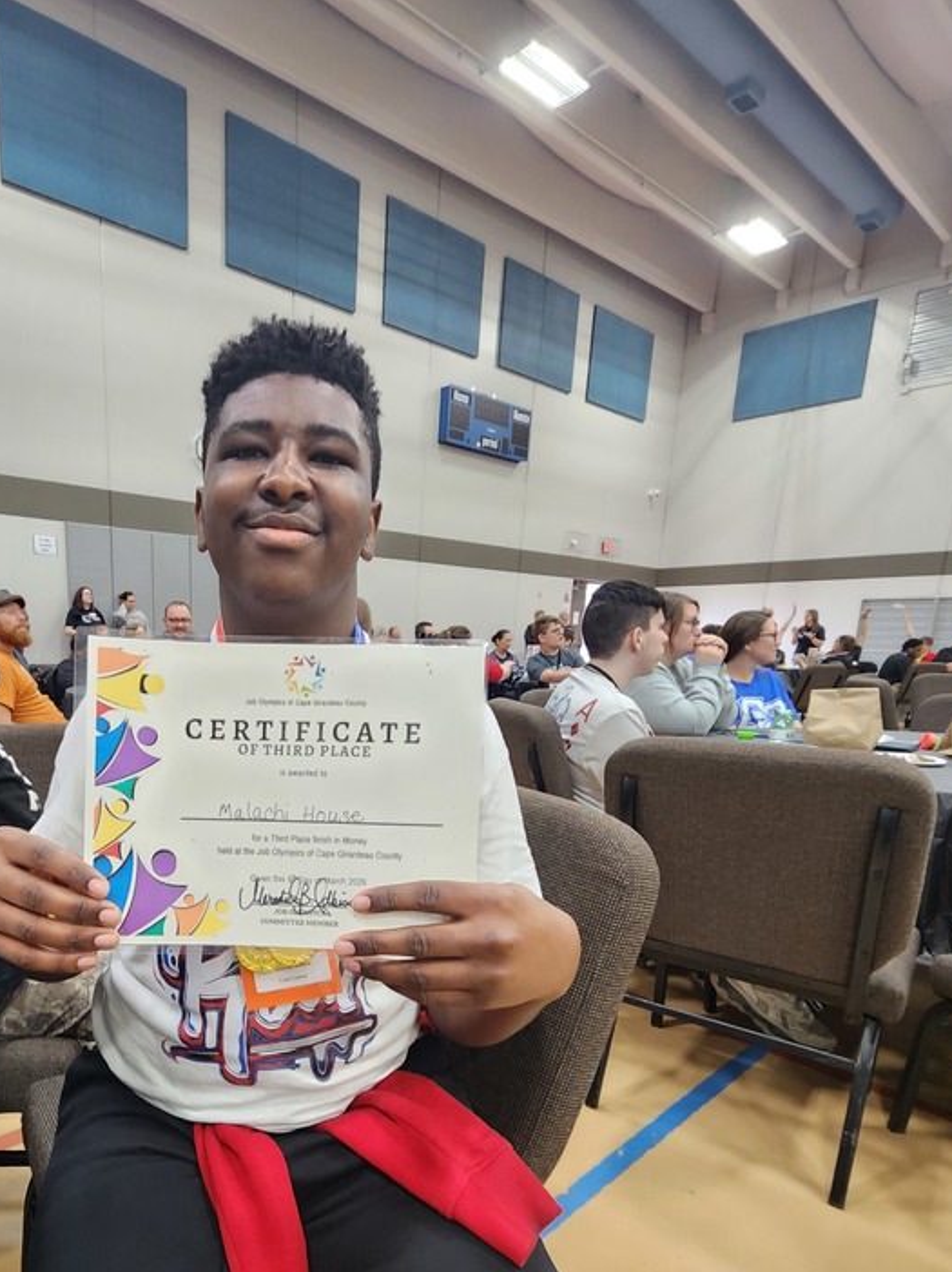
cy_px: 809
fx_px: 697
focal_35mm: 19
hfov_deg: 65.8
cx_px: 281
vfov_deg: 82.8
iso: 400
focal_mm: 2.2
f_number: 2.2
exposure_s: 1/30
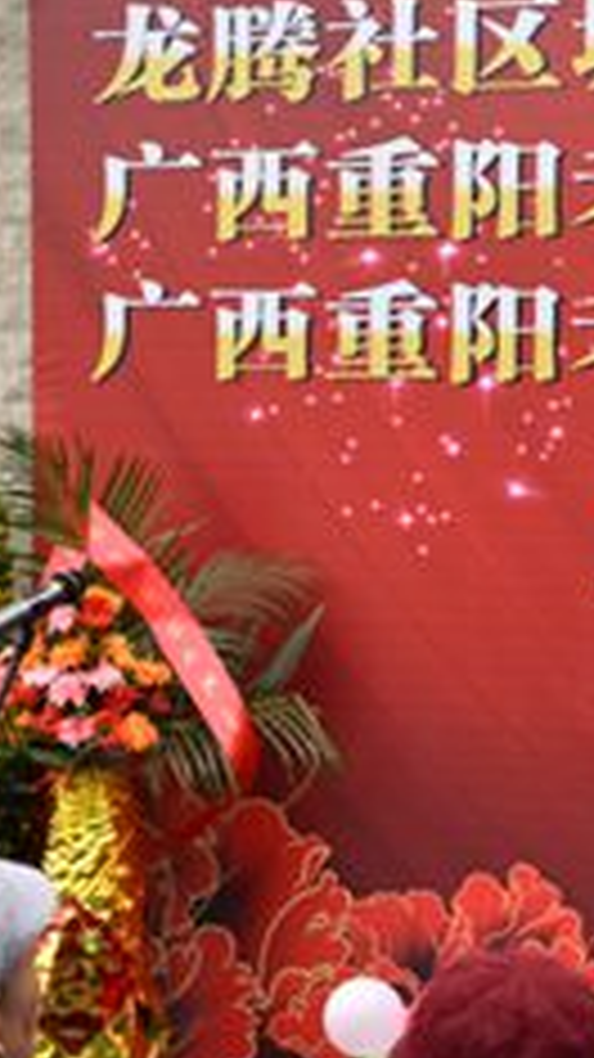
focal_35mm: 156
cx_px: 909
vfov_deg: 13.8
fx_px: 4373
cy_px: 567
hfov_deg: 7.6
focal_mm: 70
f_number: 4.5
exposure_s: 1/320
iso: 400
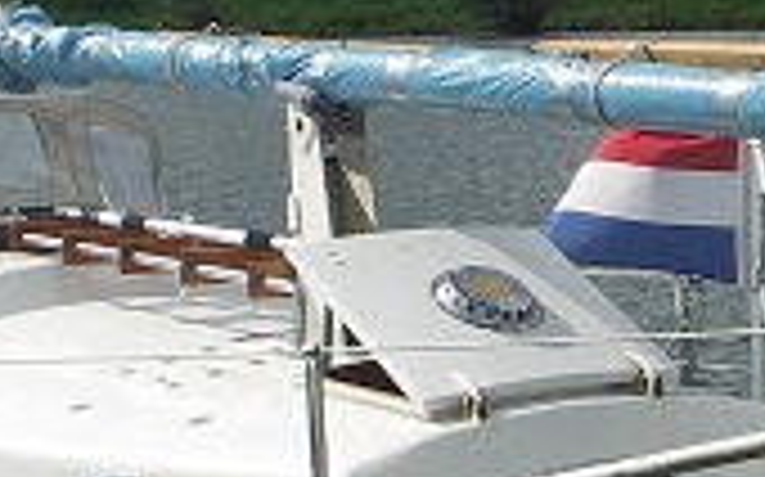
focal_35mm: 122
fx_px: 2542
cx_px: 560
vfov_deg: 10.7
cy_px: 297
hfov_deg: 17.0
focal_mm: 7.9
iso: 50
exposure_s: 1/320
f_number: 6.3
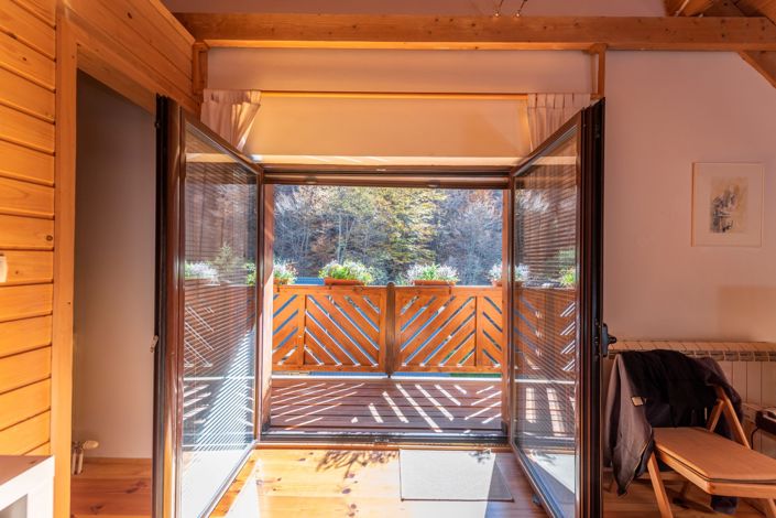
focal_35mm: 14
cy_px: 259
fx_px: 302
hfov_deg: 104.3
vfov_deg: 81.2
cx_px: 388
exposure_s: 1/80
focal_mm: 14
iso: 100
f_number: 4
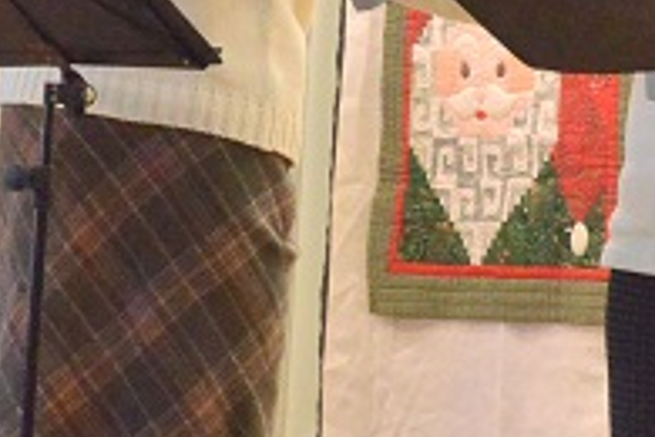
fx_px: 3911
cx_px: 289
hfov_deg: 9.6
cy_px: -17
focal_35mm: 215
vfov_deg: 6.4
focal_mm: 38
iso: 6400
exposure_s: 1/500
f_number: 11
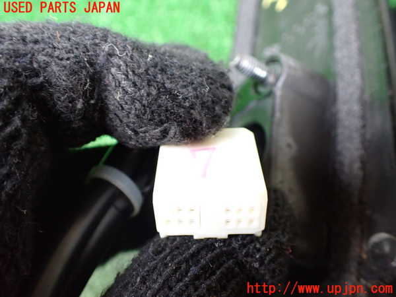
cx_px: 198
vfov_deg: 46.8
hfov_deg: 60.0
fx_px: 343
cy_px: 148
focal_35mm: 30
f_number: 2.3
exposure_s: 1/40
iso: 800
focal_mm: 5.4
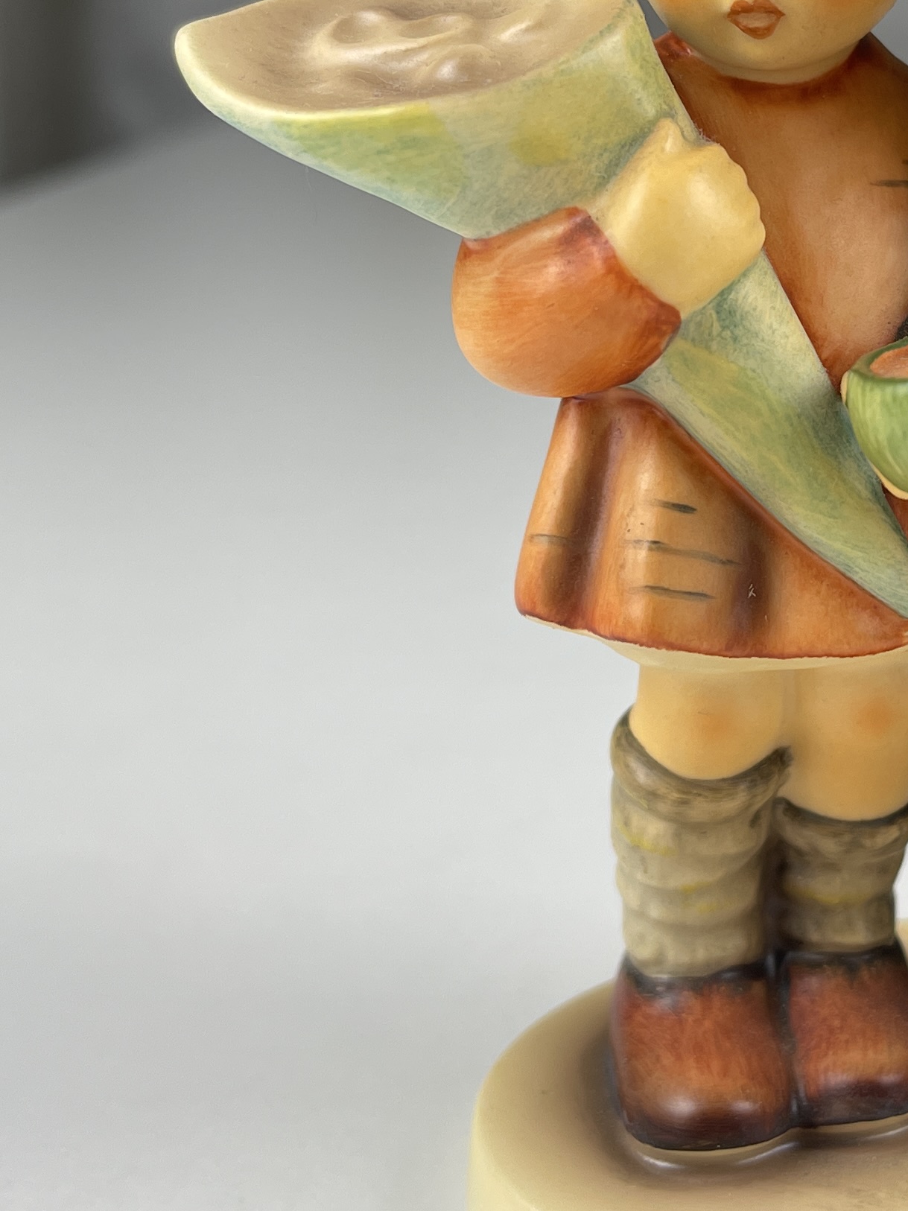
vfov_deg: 31.0
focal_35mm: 62
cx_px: 870
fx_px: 2169
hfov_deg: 22.9
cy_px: 411
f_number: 1.6
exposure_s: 1/155
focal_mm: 5.1
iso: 32
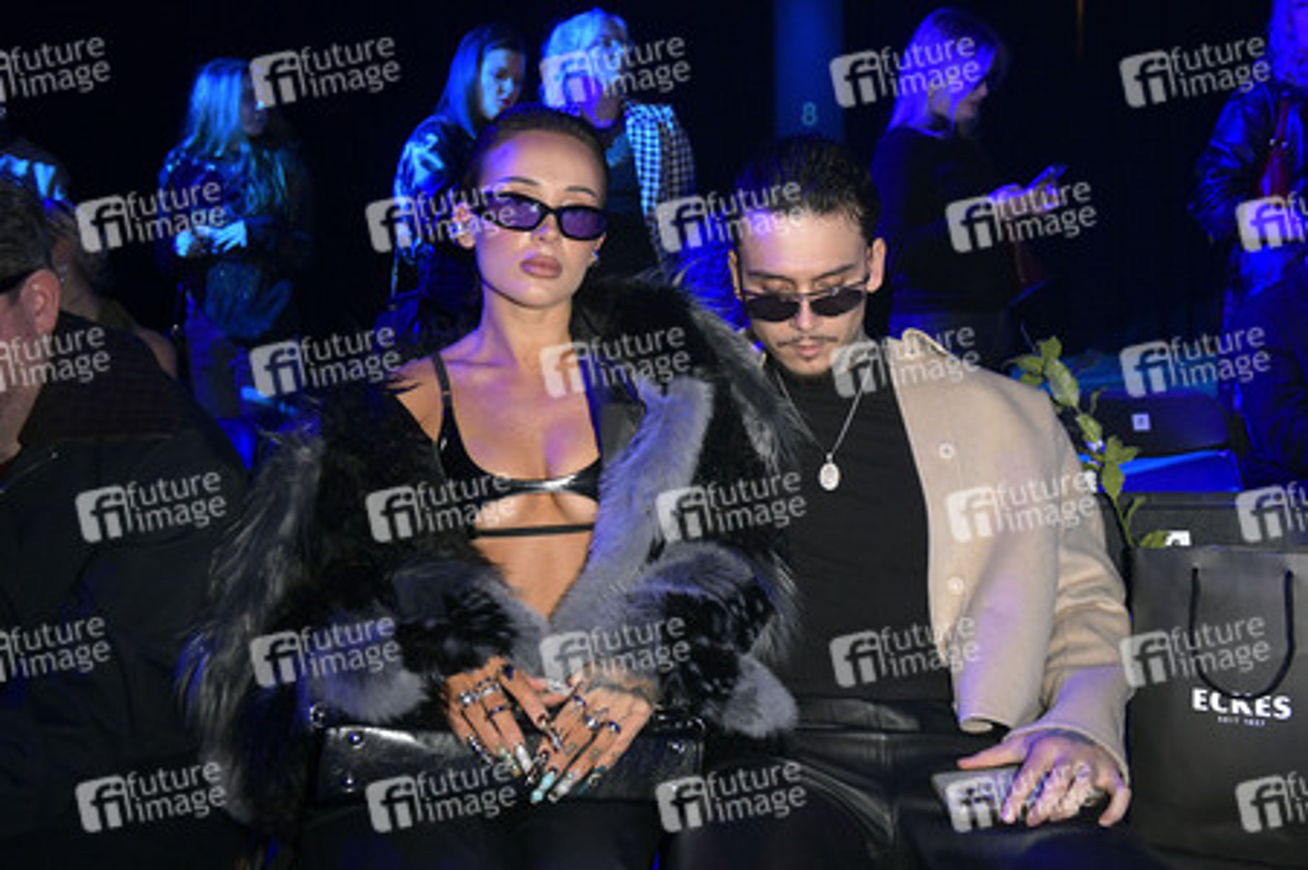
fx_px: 1162
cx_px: 654
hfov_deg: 58.8
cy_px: 435
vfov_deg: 41.1
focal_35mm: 32
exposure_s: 1/160
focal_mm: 32
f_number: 5
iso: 2000
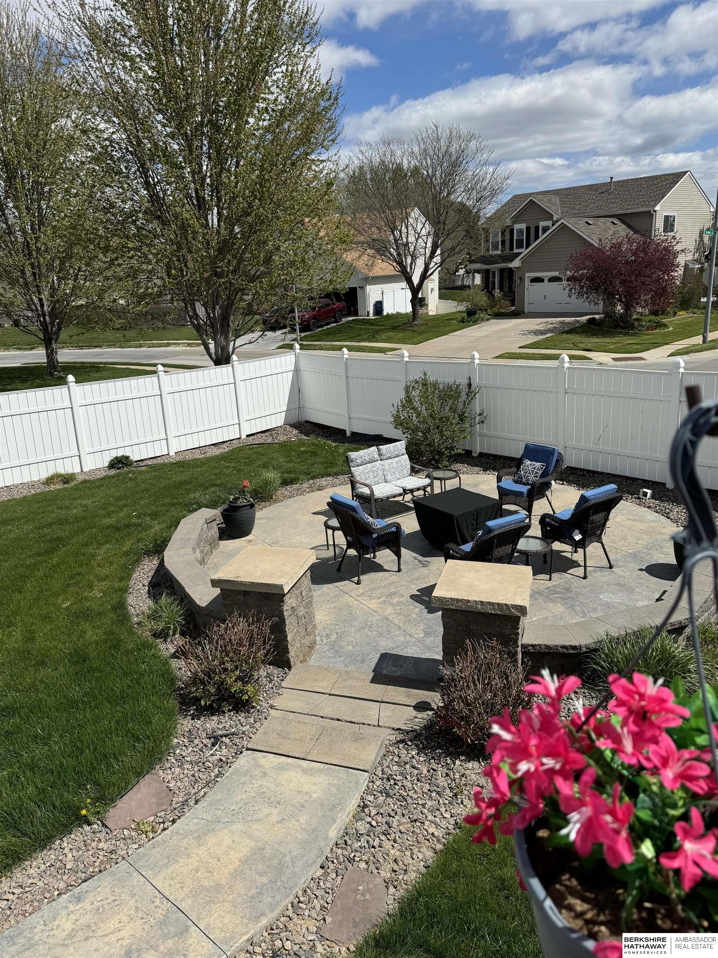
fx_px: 664
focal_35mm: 24
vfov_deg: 71.6
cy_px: 479
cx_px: 359
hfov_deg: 56.8
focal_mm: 6.76
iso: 80
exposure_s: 1/7092
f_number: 1.78
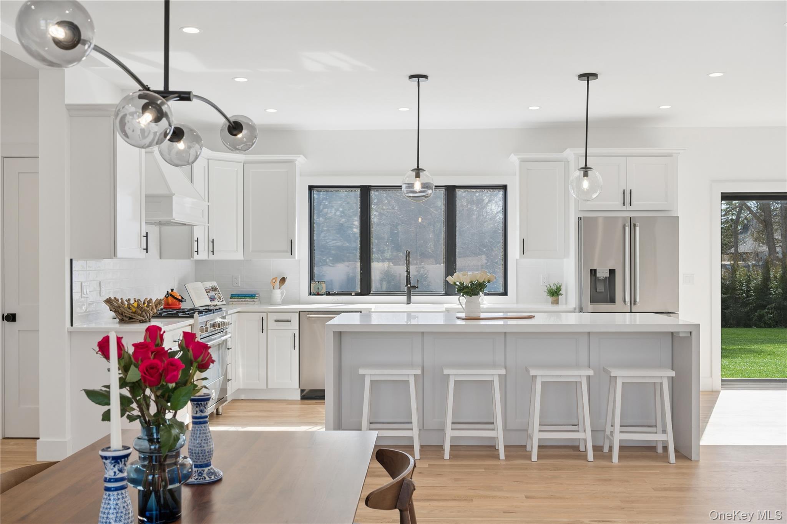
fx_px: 754
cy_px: 262
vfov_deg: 38.3
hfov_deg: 55.1
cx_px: 394
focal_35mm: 34
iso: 320
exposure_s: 1/125
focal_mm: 34.5
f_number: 9
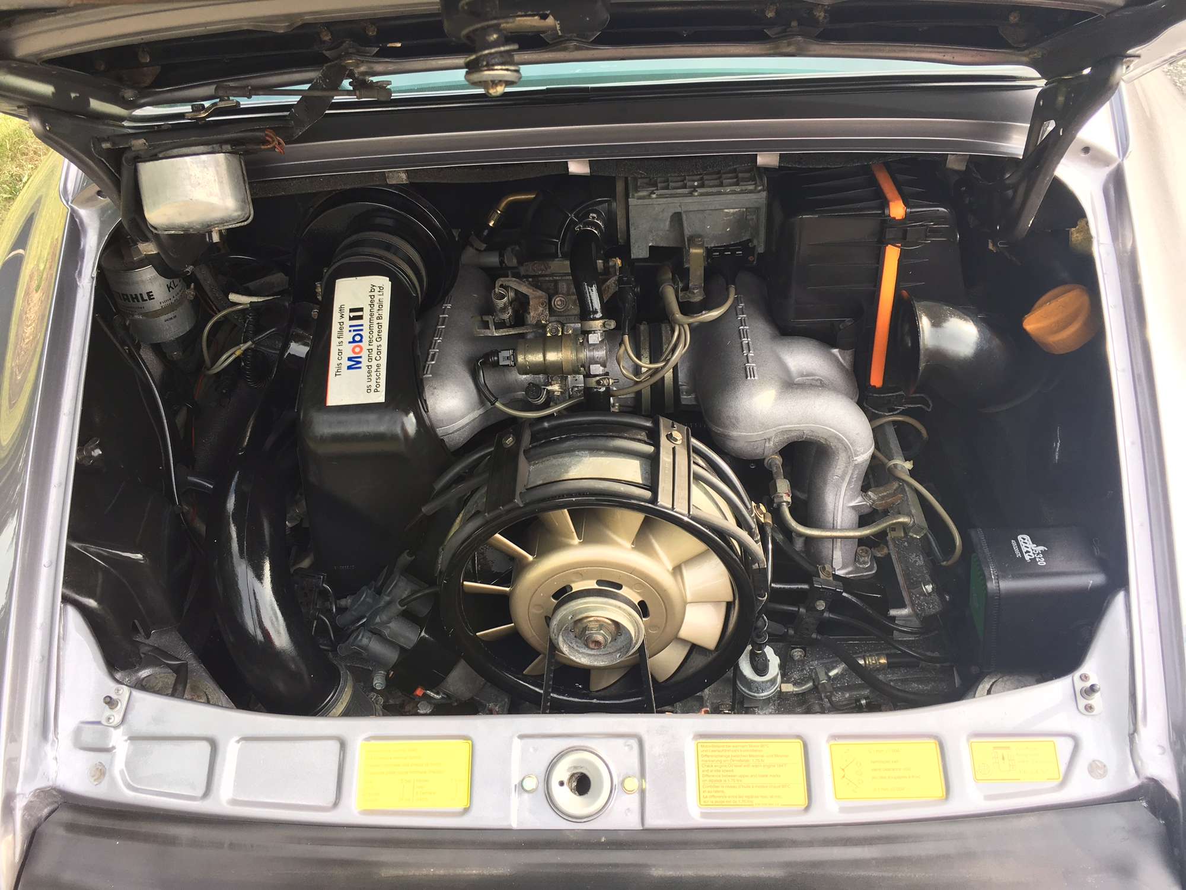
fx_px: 994
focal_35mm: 29
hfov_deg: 61.7
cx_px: 593
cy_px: 445
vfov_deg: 48.2
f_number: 2.2
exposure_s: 1/100
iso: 25
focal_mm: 4.15
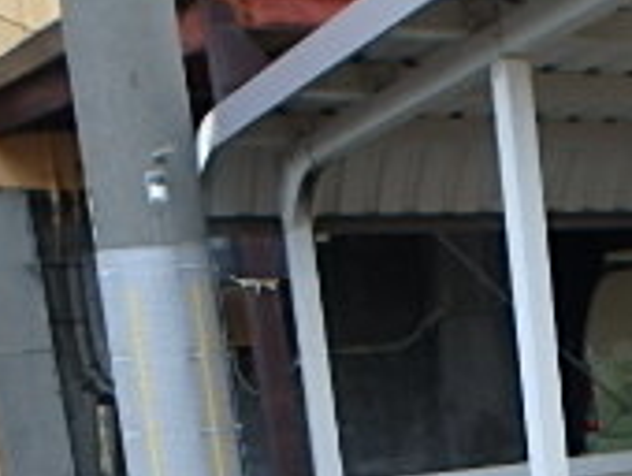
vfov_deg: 17.3
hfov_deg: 22.4
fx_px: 1444
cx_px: 796
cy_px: 658
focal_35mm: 79
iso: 125
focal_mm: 3.7
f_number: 3.5
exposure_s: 1/100
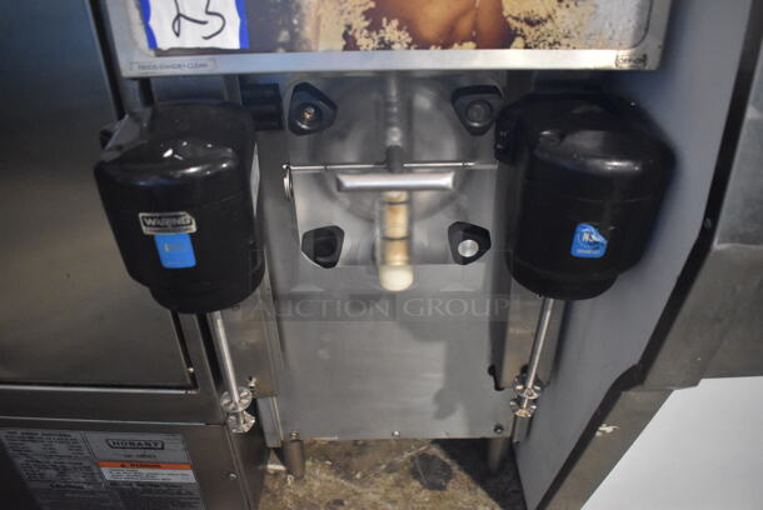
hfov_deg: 67.3
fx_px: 573
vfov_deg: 48.0
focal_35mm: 27
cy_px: 255
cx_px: 382
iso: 5600
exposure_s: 1/125
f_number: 3.5
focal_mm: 18
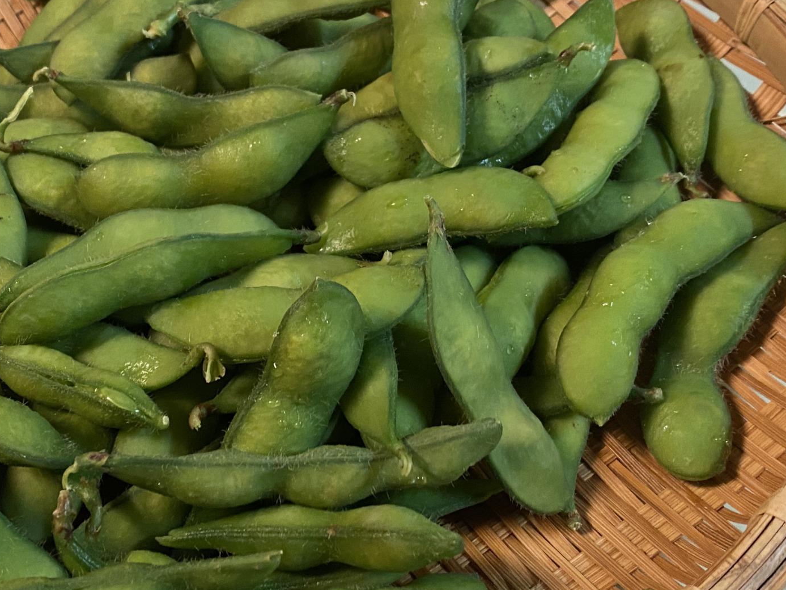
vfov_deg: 30.3
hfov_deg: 39.4
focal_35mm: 48
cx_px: 291
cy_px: 297
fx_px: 1090
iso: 400
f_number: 1.8
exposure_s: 1/50
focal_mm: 4.25
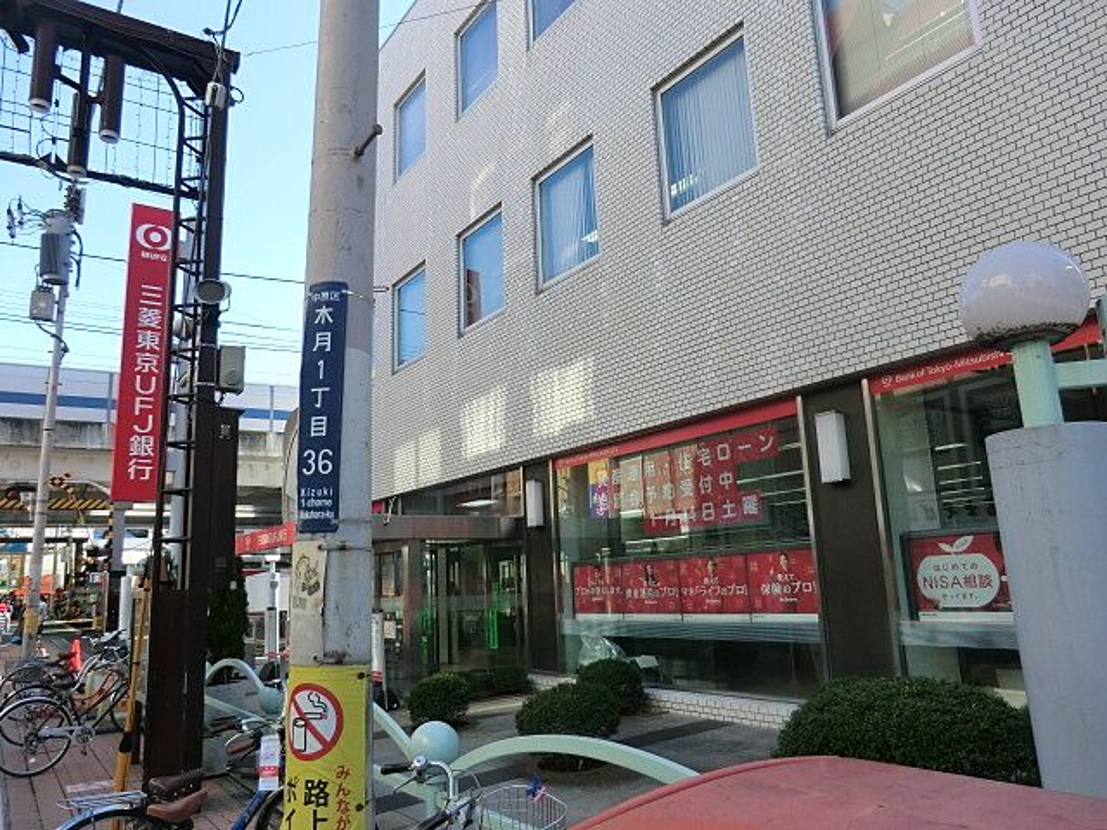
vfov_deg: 56.8
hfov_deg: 71.6
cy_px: 415
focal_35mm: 24
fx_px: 768
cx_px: 554
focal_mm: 4.3
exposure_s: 1/320
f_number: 3.2
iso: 80
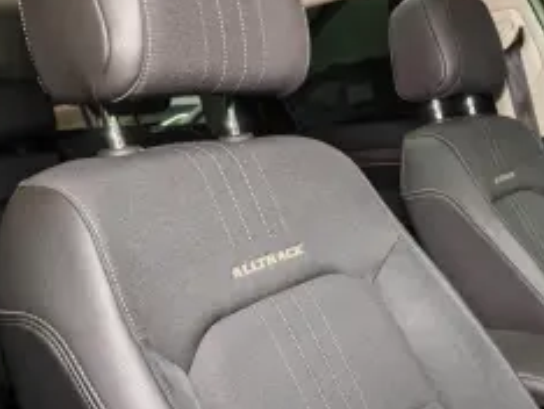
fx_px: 629
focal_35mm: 40
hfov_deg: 45.4
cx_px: 398
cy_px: 277
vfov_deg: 35.6
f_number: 1.6
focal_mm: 5.4
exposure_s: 1/33
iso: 800
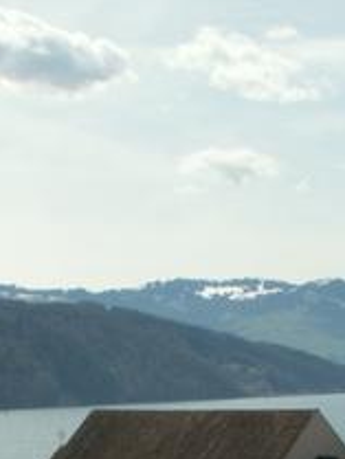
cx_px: 174
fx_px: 1420
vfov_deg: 17.9
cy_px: 470
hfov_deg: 13.8
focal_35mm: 107
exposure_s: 1/250
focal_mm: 5.86
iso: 50
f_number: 7.1
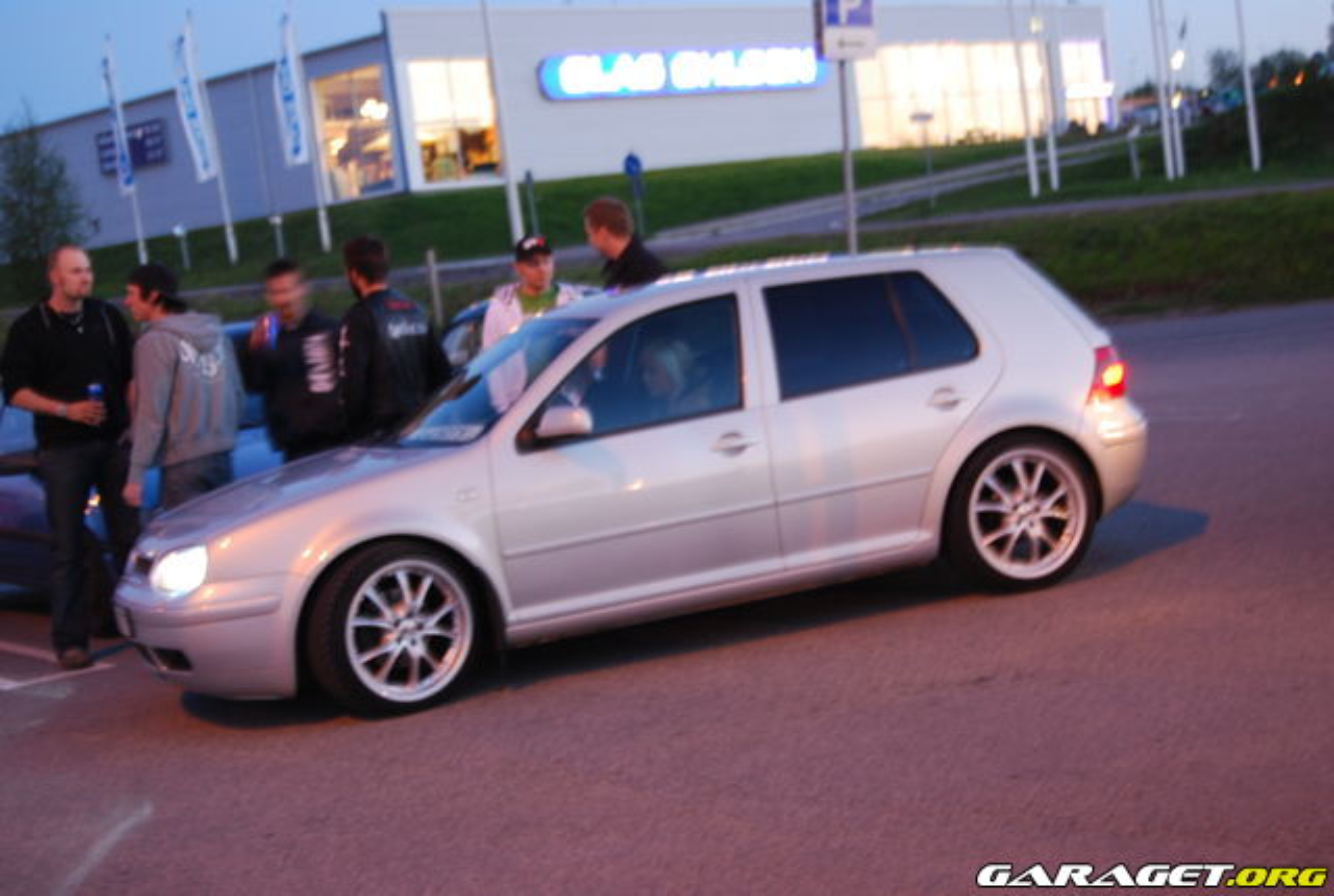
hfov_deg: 33.3
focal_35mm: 60
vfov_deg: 22.7
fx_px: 2229
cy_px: 448
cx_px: 667
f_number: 5
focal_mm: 40
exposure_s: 1/5
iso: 400
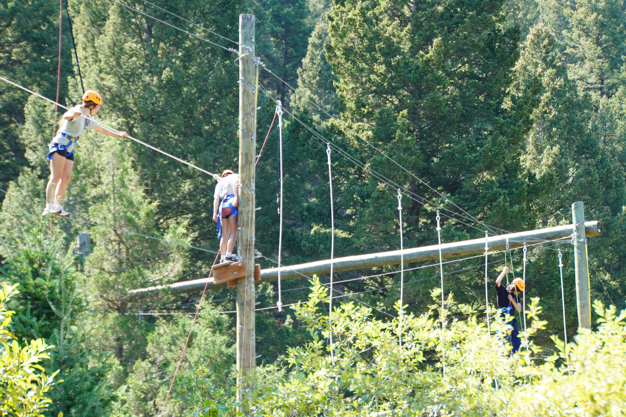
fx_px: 2199
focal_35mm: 126
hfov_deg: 16.2
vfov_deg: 10.8
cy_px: 208
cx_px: 313
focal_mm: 84.3
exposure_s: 1/160
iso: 320
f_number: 6.3
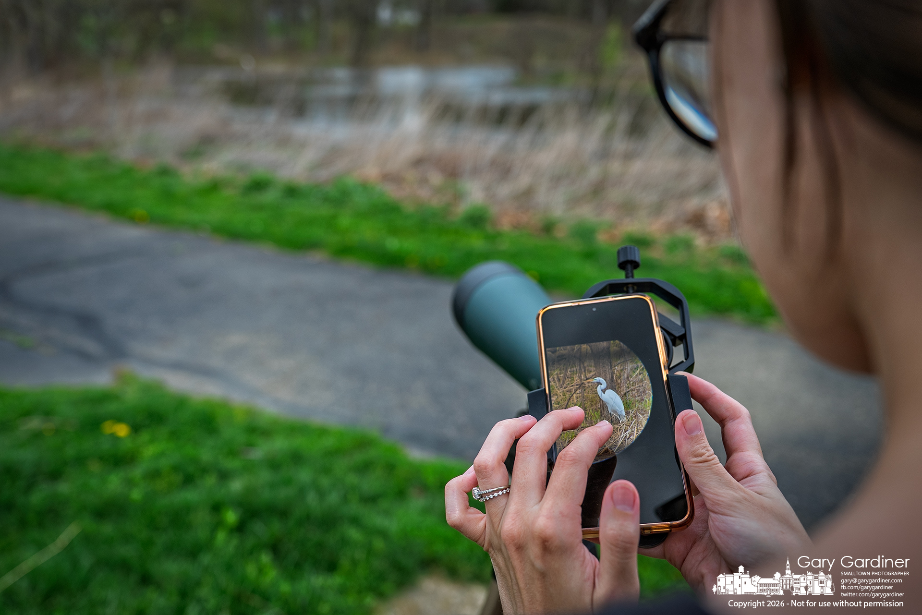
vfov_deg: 53.2
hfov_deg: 73.7
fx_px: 615
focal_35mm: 24
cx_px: 461
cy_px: 308
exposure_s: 1/1250
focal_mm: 24
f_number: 2.8
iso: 160
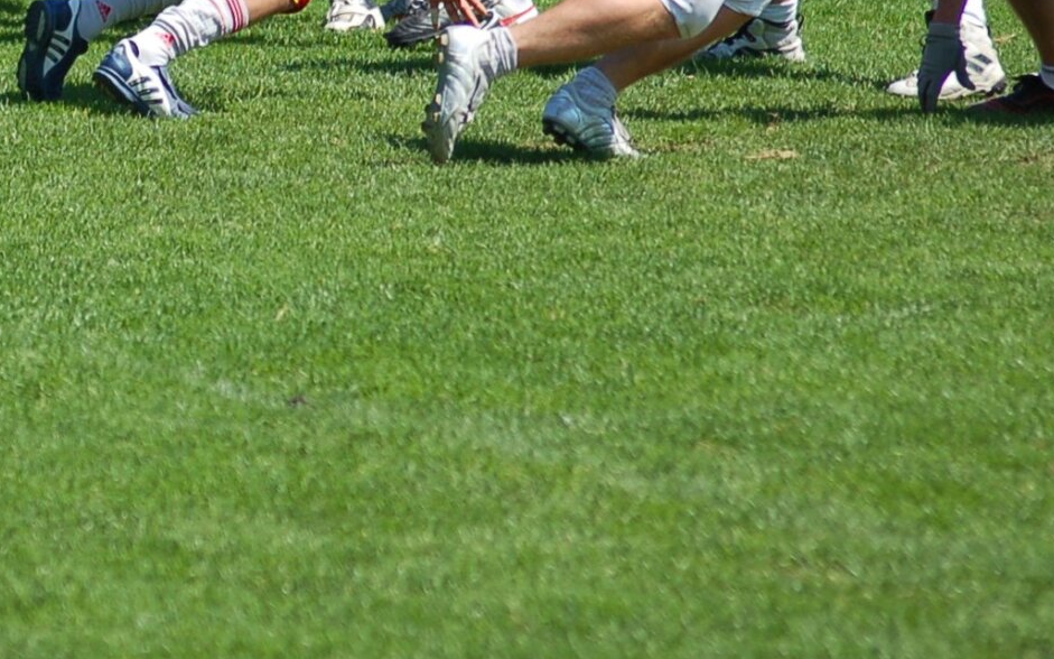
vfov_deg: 3.1
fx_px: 12294
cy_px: -29
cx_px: 15
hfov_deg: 4.9
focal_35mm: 428
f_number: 4.2
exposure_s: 1/1000
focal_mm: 120
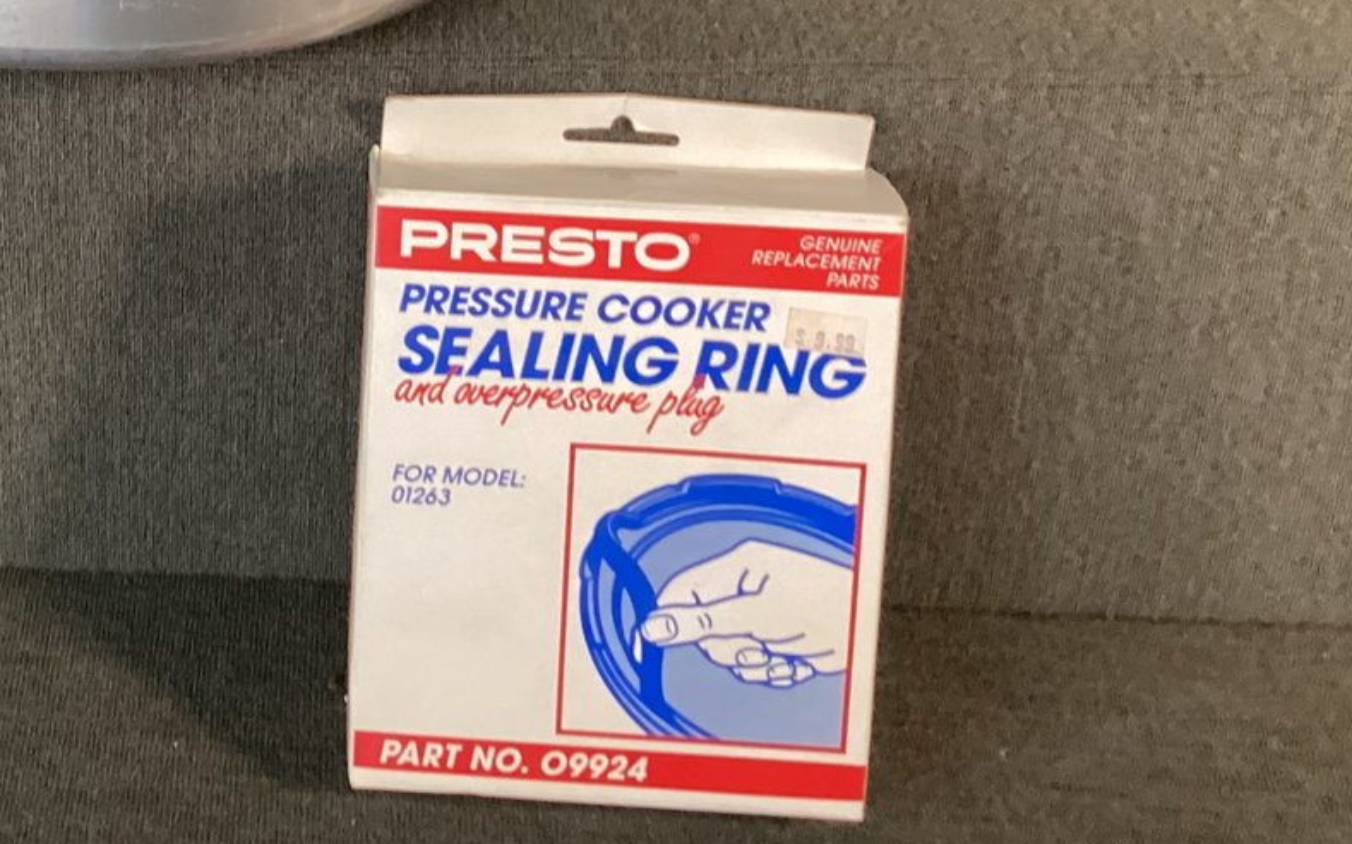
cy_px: -68
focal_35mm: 63
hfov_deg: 31.6
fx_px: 2321
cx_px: 268
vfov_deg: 19.8
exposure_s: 1/60
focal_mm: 3.3
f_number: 2.4
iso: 320
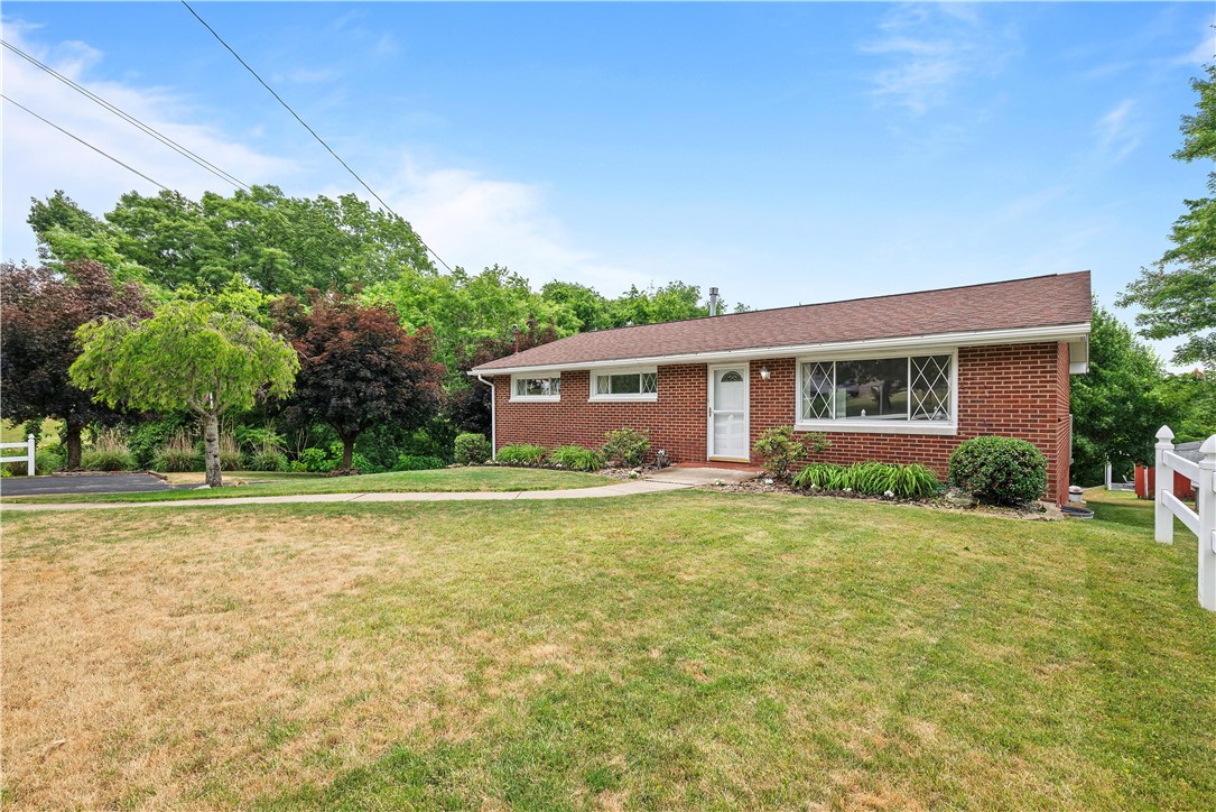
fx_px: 541
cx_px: 608
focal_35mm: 16
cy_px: 406
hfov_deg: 96.7
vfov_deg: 73.8
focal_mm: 16
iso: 200
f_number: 8
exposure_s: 1/40
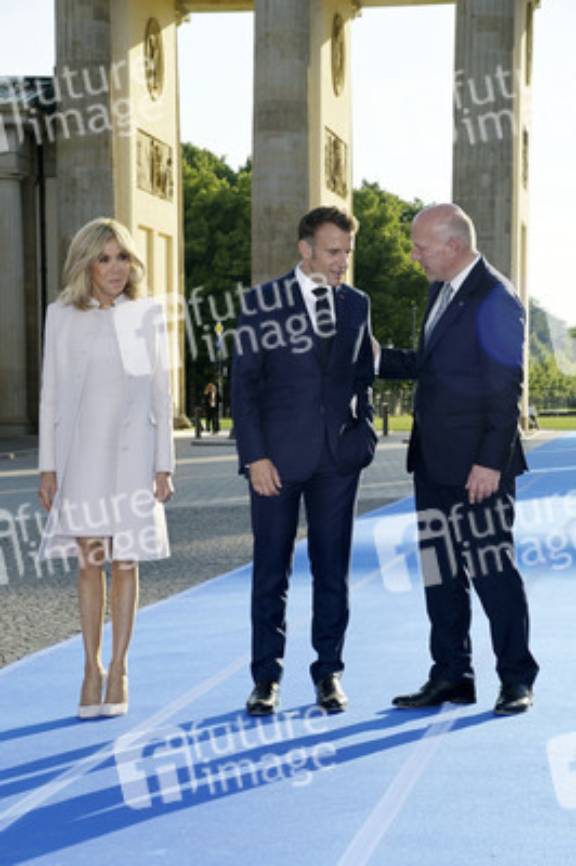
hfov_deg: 14.8
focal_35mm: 92
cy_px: 433
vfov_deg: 22.2
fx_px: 2212
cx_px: 288
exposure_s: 1/250
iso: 250
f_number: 11
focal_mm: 92
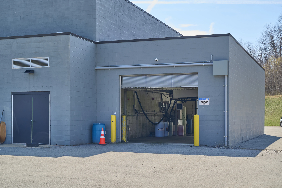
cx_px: 141
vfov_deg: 24.6
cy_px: 94
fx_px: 431
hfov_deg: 36.3
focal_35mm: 55
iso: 200
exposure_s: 1/160
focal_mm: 55
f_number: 7.1
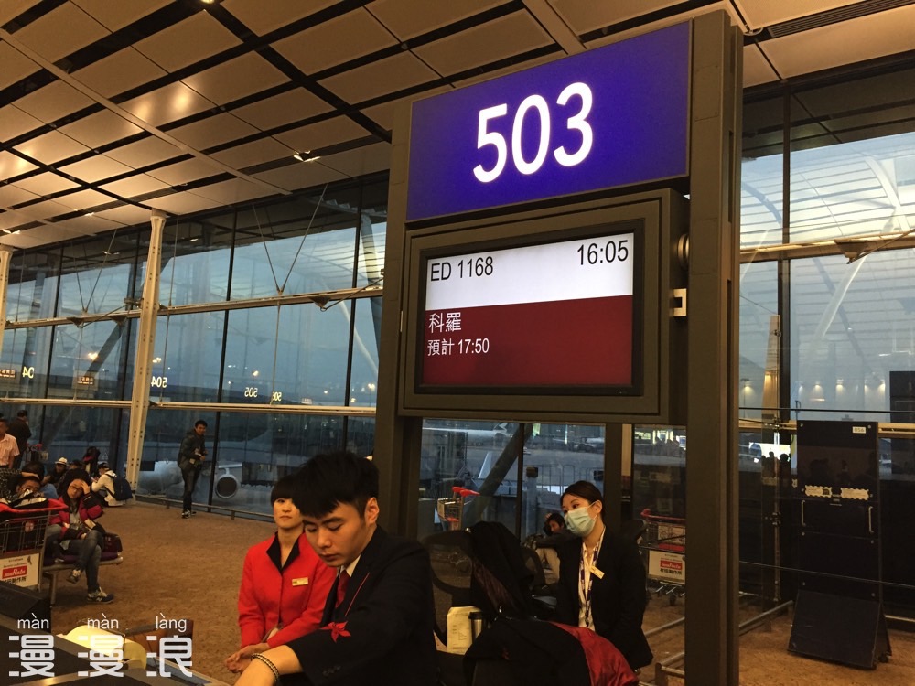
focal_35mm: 29
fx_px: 767
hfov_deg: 61.7
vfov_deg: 48.2
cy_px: 343
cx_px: 458
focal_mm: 4.15
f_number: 2.2
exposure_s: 1/30
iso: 160
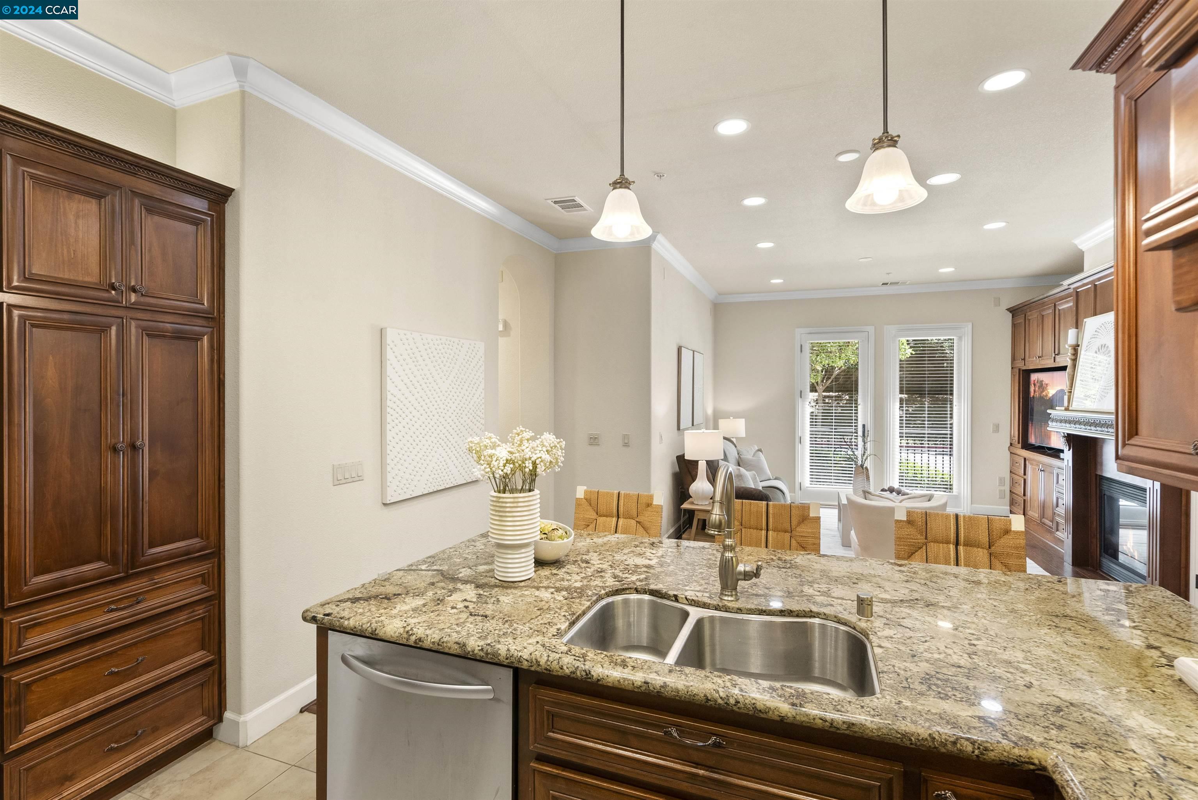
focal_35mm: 16
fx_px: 533
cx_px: 599
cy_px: 400
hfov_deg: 96.7
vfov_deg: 73.8
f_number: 8
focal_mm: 16
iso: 400
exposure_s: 1/2.5
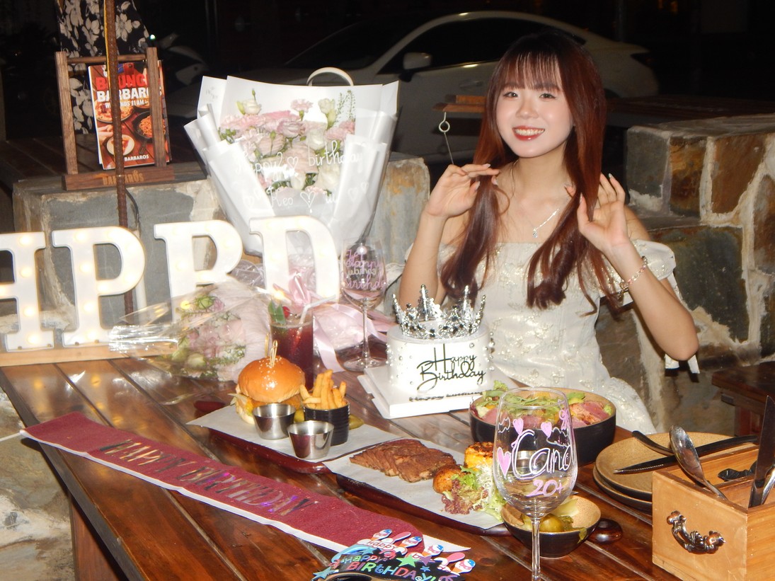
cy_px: 290
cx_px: 388
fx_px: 1209
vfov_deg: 27.0
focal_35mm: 54
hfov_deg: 35.5
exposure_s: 1/30
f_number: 3.8
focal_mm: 9.7
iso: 220
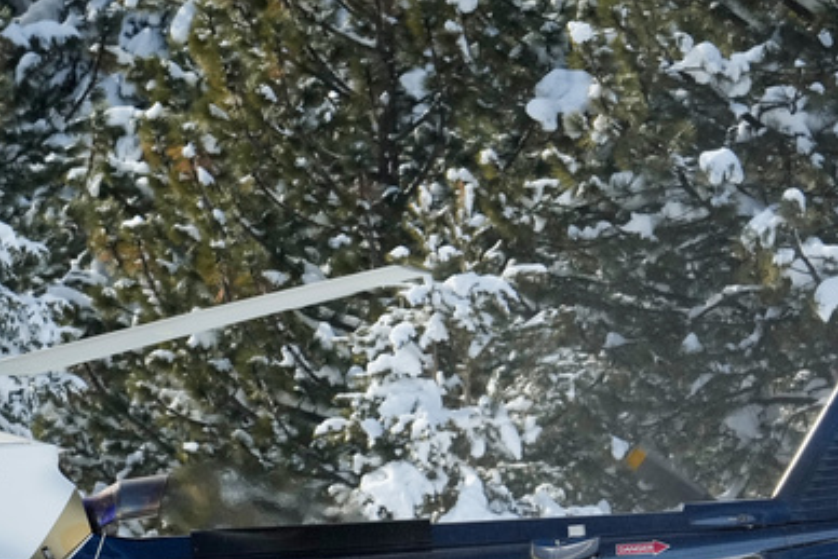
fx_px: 24589
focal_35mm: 1056
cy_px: 392
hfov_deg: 2.0
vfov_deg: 1.3
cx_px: -78
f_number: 8
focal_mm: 400
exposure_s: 1/2000
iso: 800
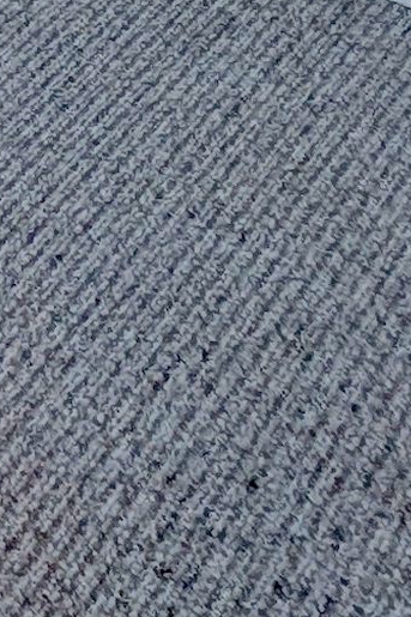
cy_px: -1142
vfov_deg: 12.1
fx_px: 1696
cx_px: -889
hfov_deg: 9.8
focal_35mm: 99
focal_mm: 2.23
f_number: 1.95
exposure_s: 1/146
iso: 158
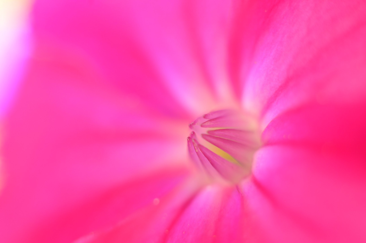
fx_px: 533
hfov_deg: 37.9
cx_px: 183
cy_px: 122
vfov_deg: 25.6
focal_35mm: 52
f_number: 4.5
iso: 400
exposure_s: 1/50
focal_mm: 35
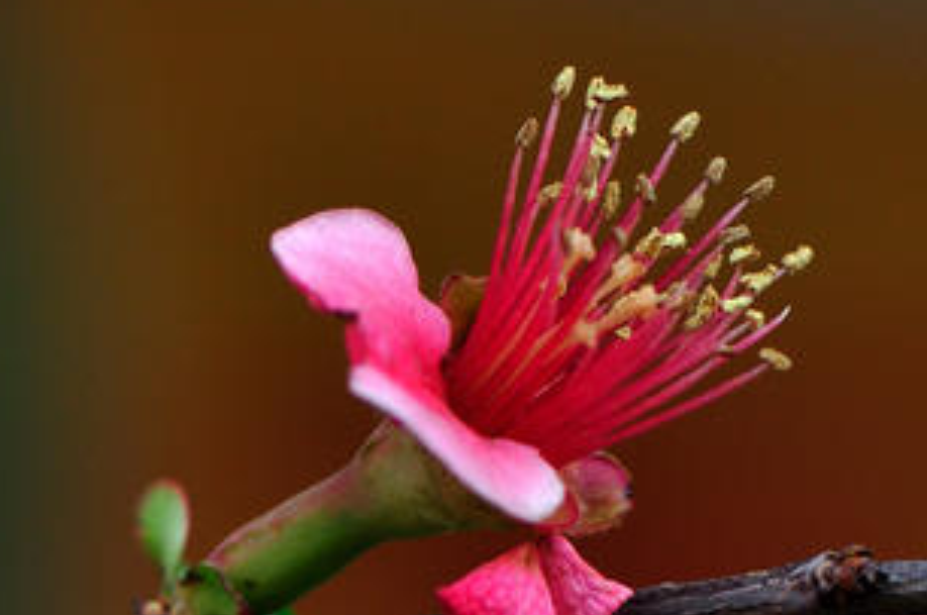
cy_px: 261
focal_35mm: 463
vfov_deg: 3.0
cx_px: 254
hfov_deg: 4.5
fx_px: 11915
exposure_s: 1/160
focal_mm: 105
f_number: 5.6
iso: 200
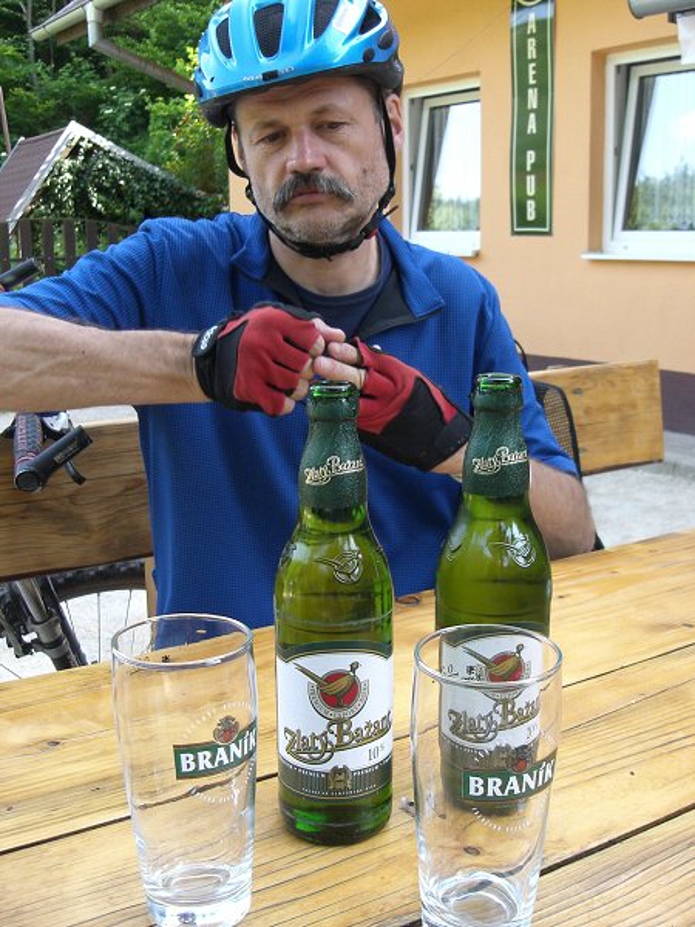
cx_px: 348
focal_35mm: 38
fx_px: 1017
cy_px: 464
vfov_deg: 49.0
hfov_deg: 37.7
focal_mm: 6.3
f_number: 3.1
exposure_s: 1/125
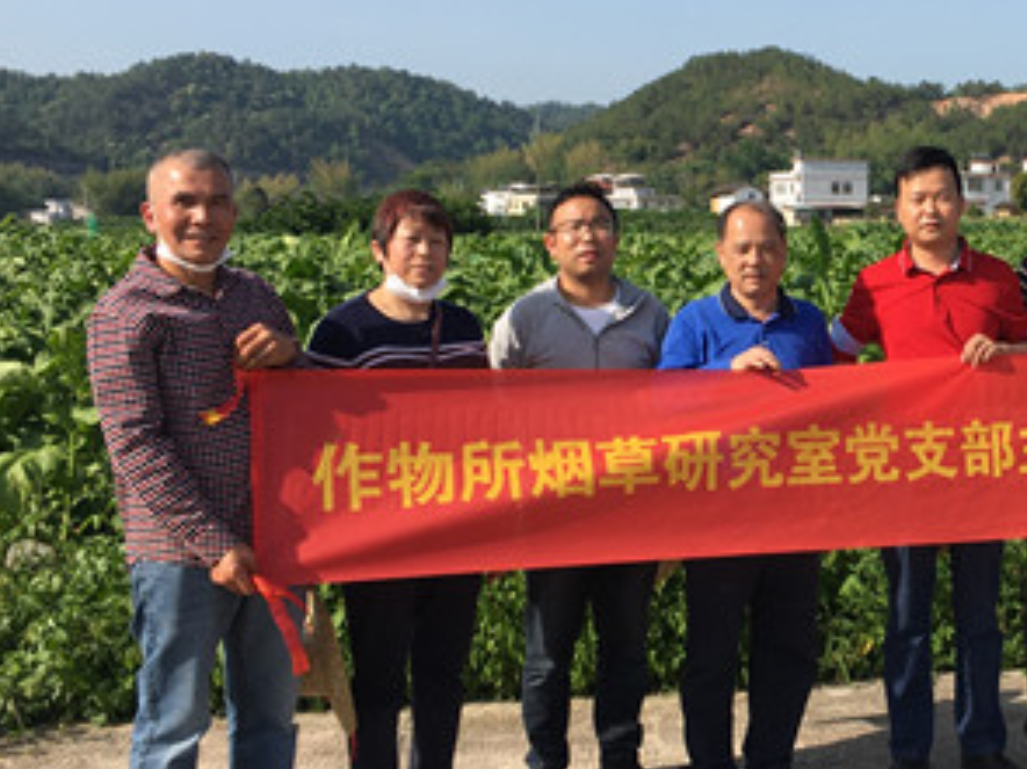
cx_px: 930
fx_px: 1750
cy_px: 383
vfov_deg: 24.8
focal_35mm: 59
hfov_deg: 31.2
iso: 25
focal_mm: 4.15
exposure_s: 1/1012
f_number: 2.2
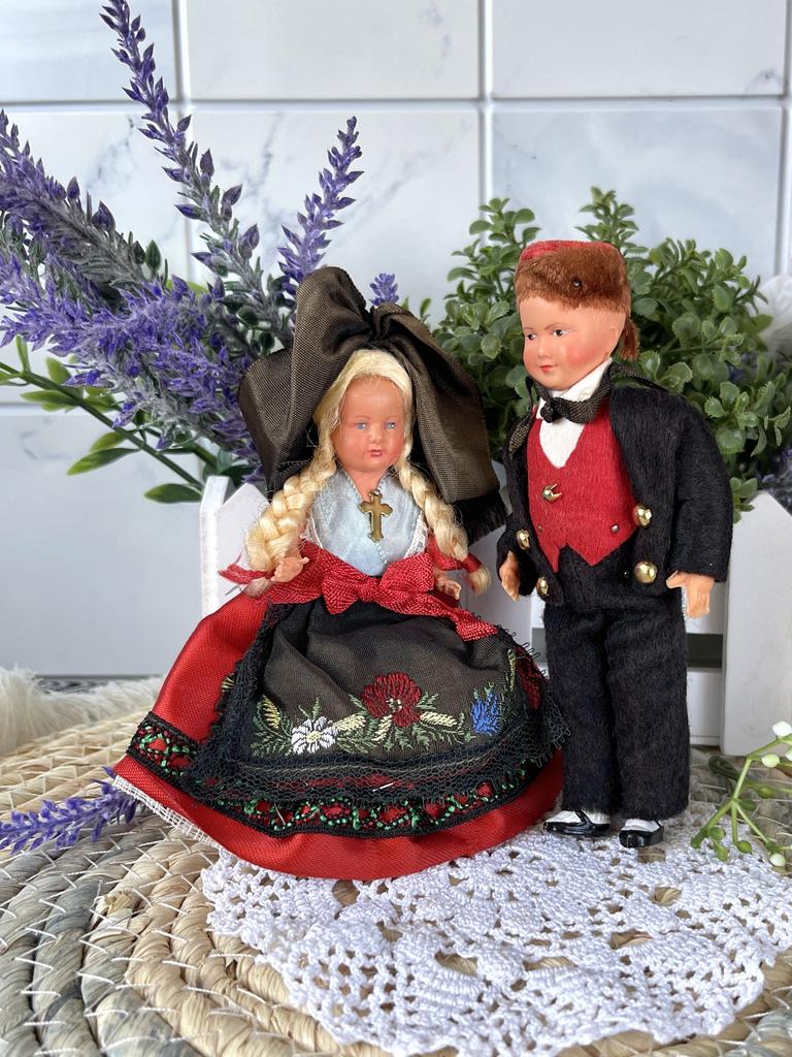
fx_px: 763
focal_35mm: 25
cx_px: 396
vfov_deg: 69.4
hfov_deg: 54.9
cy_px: 528
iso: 100
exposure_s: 1/121
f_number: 1.6
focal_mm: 5.1
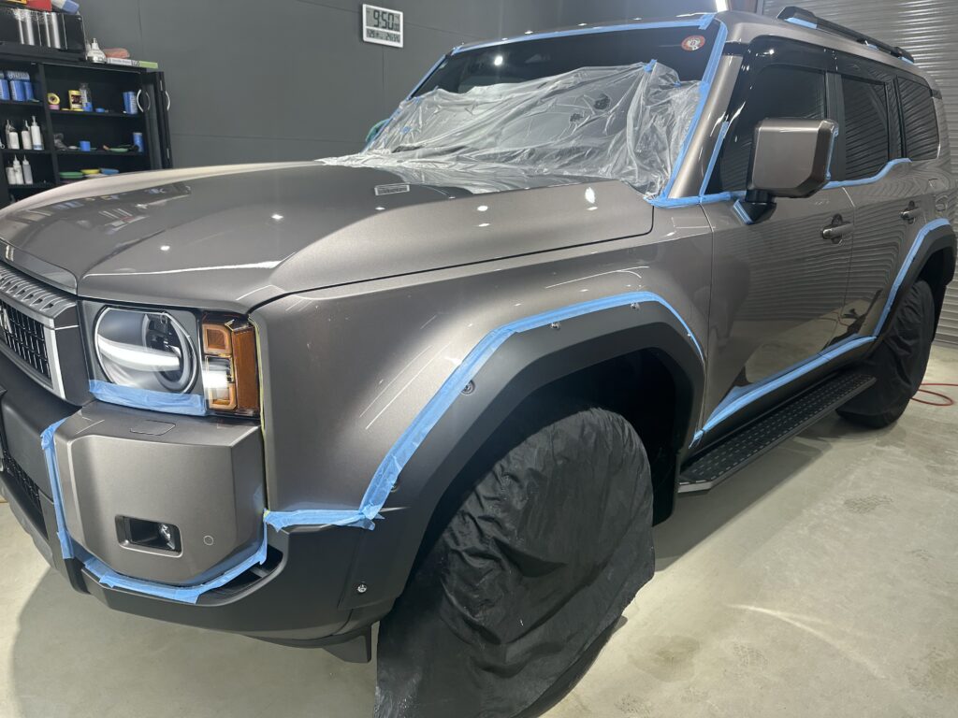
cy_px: 359
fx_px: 664
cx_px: 479
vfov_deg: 56.8
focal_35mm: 24
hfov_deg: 71.6
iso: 80
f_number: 1.78
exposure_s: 1/120
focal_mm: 6.86
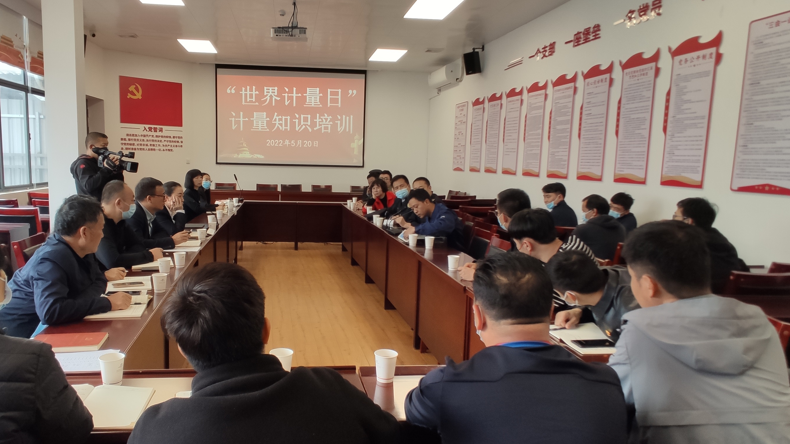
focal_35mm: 21
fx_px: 440
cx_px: 349
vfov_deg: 53.6
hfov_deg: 83.5
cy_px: 236
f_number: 2.2
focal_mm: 2.25
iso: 191
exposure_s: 1/100
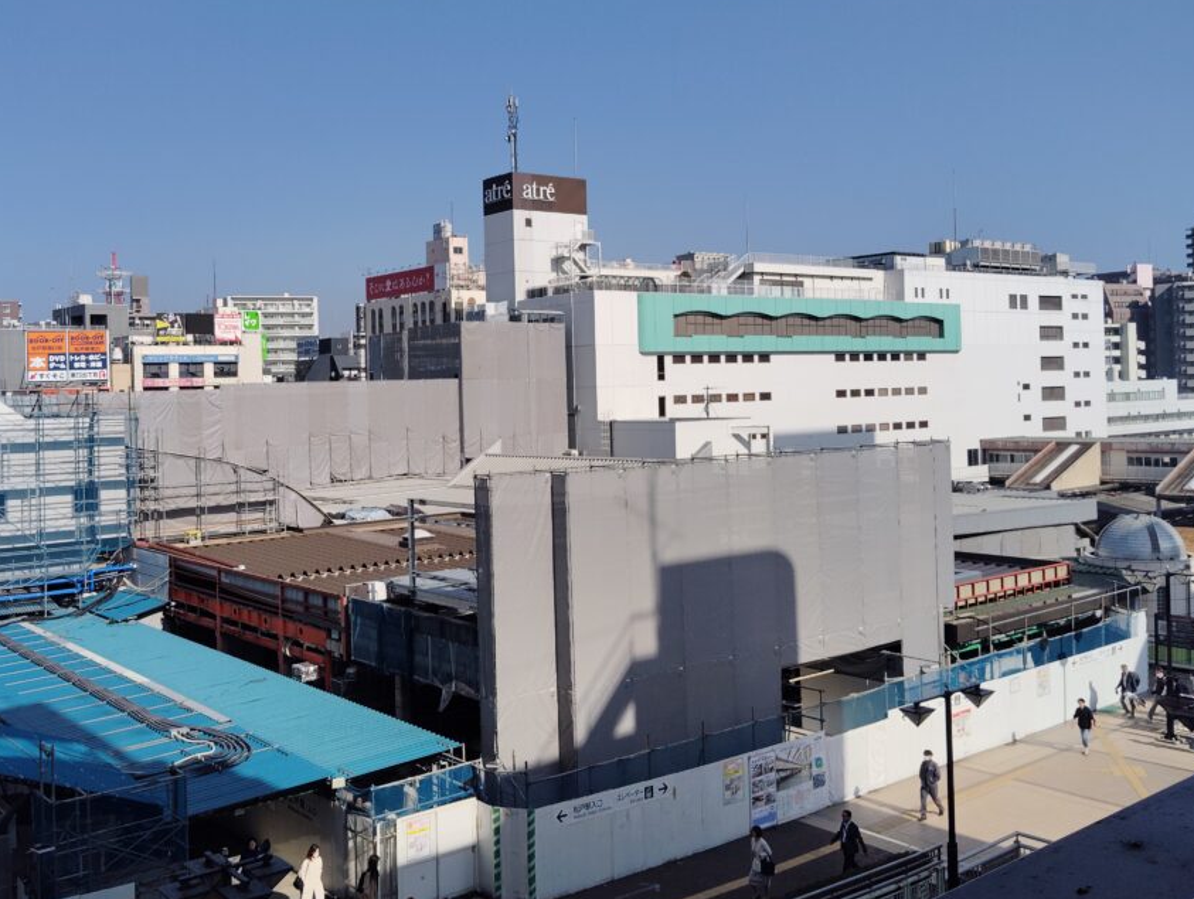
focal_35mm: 34
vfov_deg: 41.8
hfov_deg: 53.6
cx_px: 490
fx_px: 1175
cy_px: 391
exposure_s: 1/1442
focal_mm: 4.22
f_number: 1.8
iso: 50
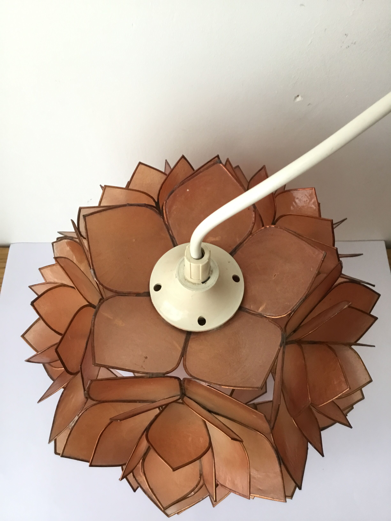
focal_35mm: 31
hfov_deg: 45.4
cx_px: 196
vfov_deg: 58.4
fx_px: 467
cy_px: 260
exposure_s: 1/33
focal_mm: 3.3
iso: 125
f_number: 2.4
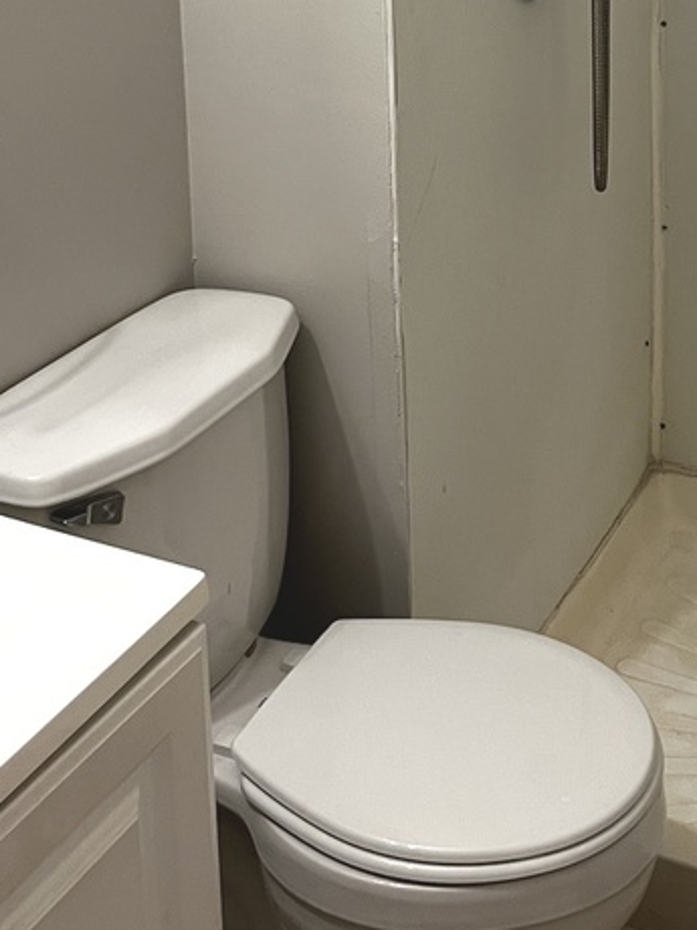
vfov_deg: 29.4
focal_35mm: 61
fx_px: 1638
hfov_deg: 23.9
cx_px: 449
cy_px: -24
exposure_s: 1/60
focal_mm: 5.1
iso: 160
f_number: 1.6
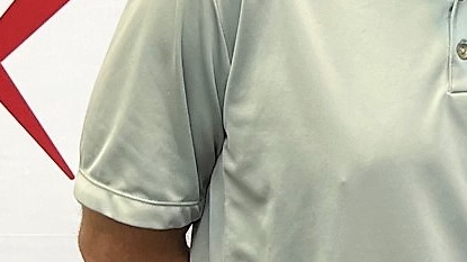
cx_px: 809
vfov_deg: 9.7
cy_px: 43
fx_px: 1547
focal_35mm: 125
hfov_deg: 15.1
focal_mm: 5.7
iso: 125
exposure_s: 1/120
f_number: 1.5
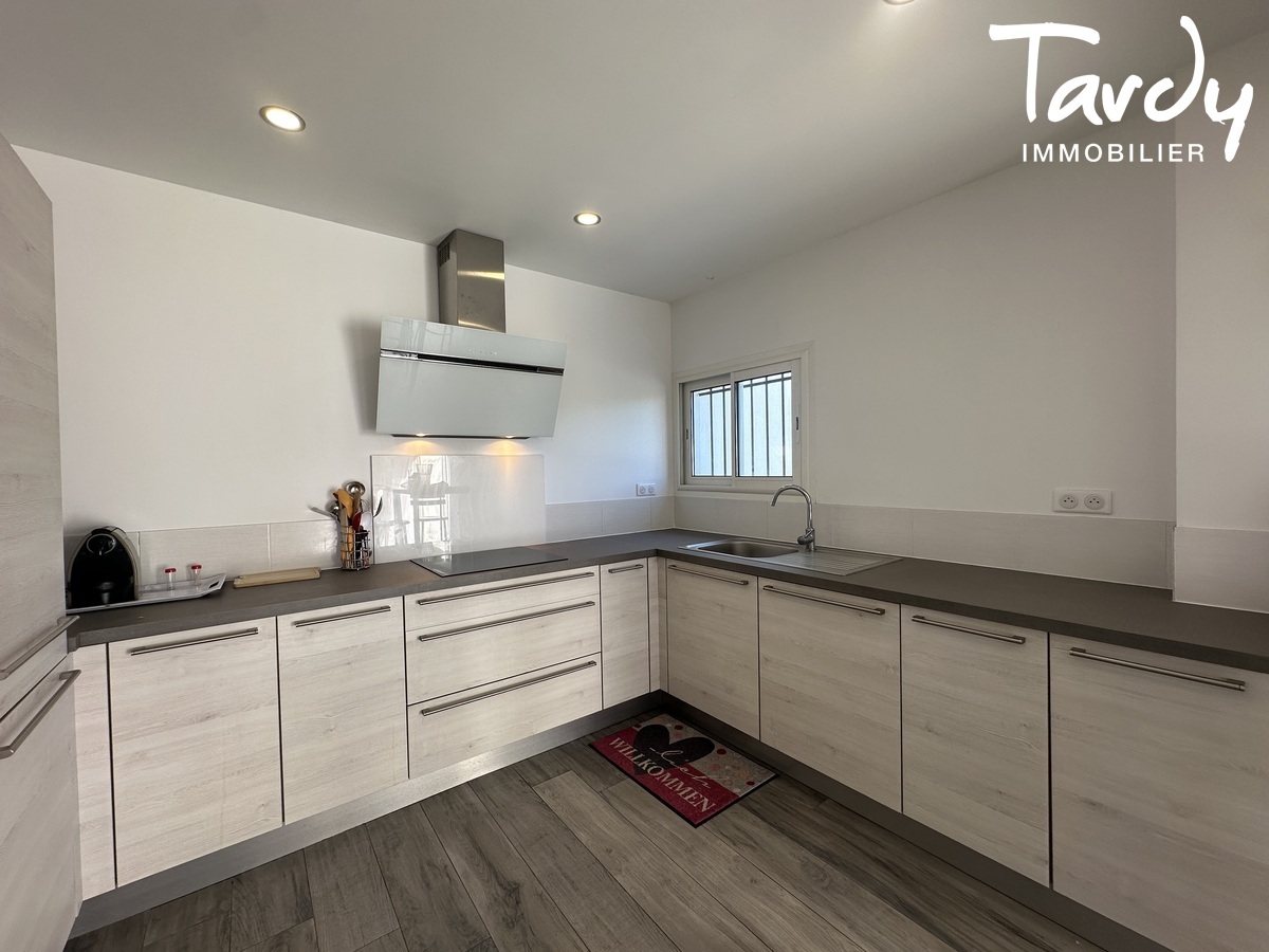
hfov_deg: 102.1
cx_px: 634
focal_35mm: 14
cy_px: 476
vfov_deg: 85.7
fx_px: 513
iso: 40
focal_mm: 2.22
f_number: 2.2
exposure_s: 1/100
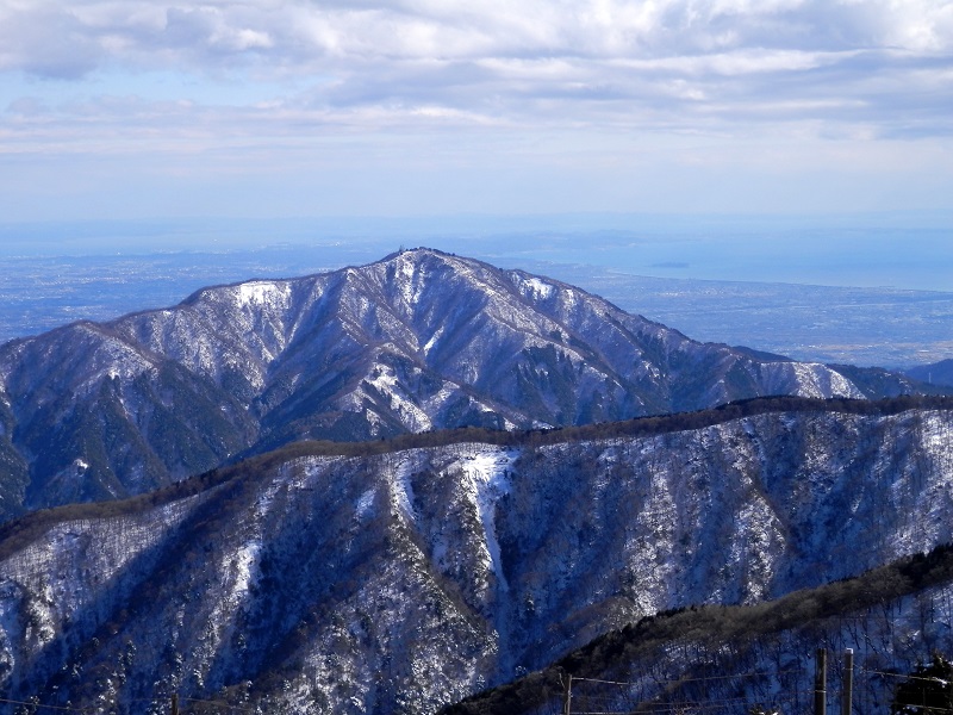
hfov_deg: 26.7
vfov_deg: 20.2
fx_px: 2010
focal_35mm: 73
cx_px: 476
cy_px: 358
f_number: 4.5
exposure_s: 1/800
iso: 80
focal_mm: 13.1
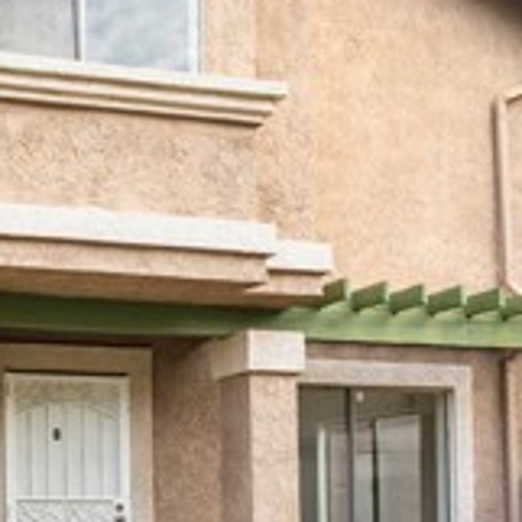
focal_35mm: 54
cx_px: 217
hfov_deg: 31.6
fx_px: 921
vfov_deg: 31.4
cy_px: 180
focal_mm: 16
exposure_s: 1/400
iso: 200
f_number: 3.5
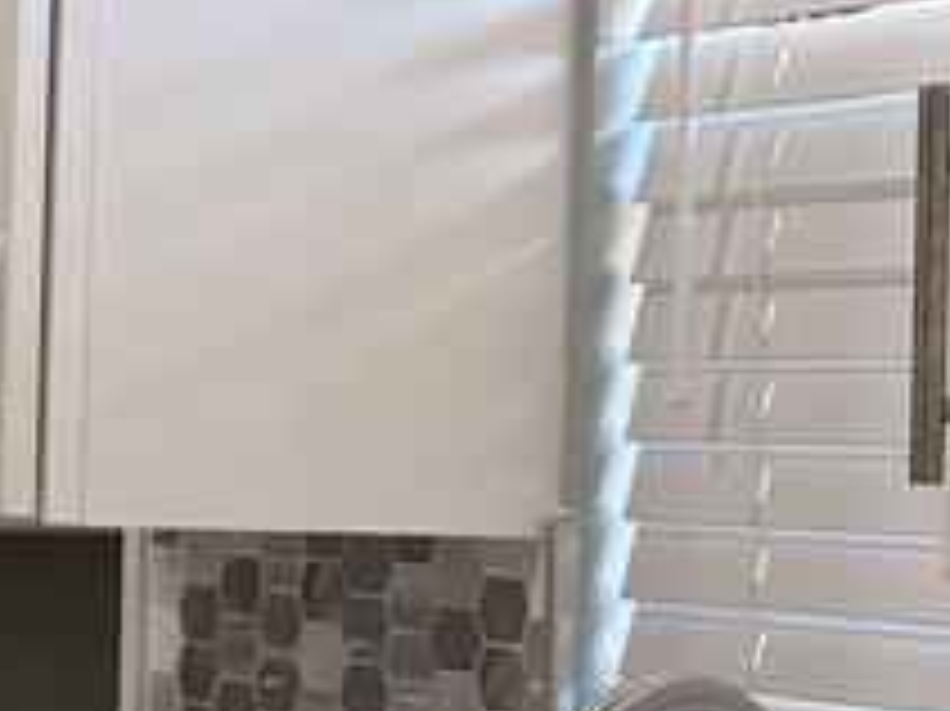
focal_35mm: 182
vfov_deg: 8.1
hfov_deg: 9.4
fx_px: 4992
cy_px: 454
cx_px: -1531
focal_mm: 6.76
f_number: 1.78
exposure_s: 1/120
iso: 100
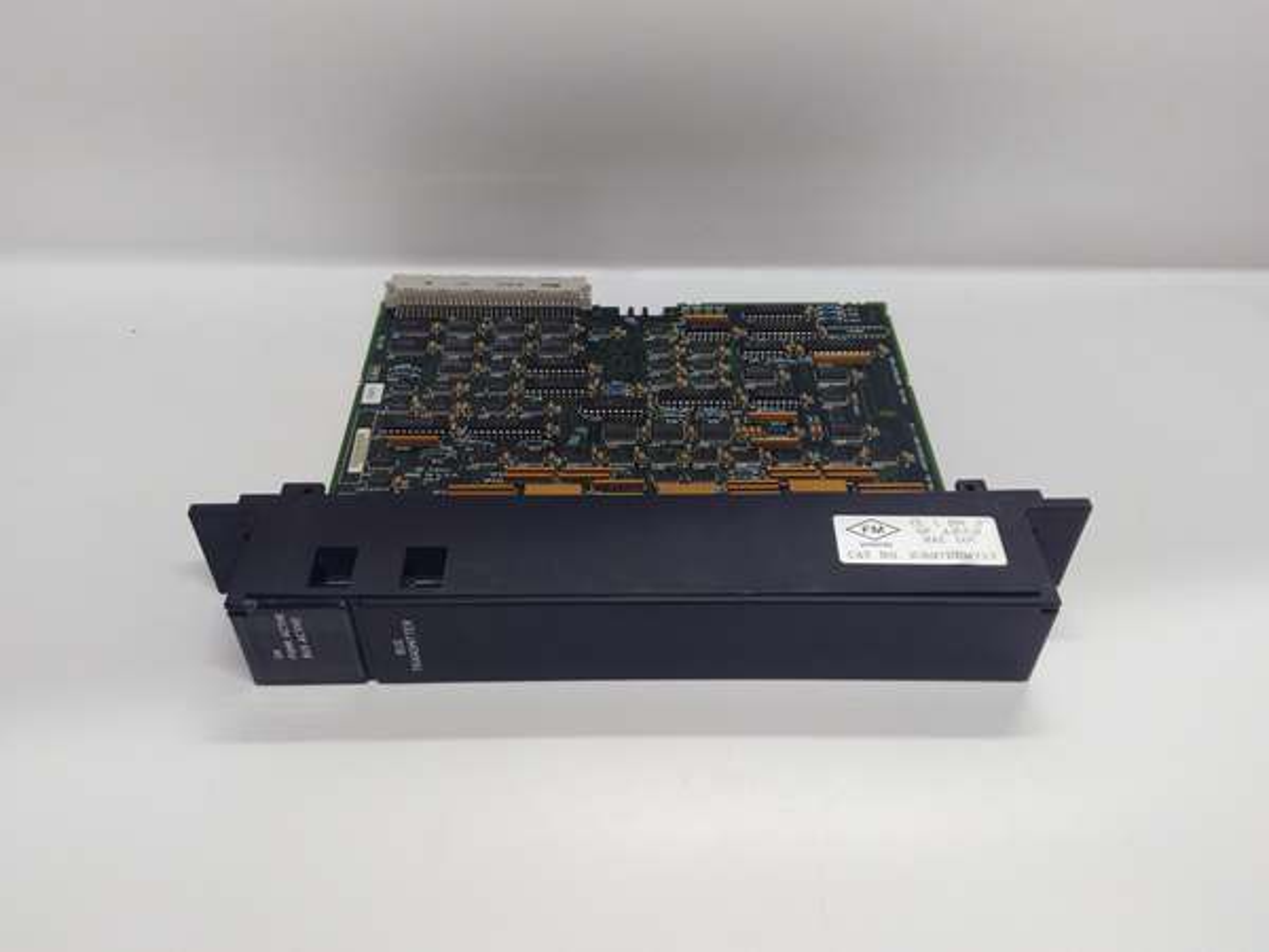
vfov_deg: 51.4
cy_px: 476
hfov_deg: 65.3
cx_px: 634
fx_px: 990
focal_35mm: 27
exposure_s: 1/33
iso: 132
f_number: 2
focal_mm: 3.79
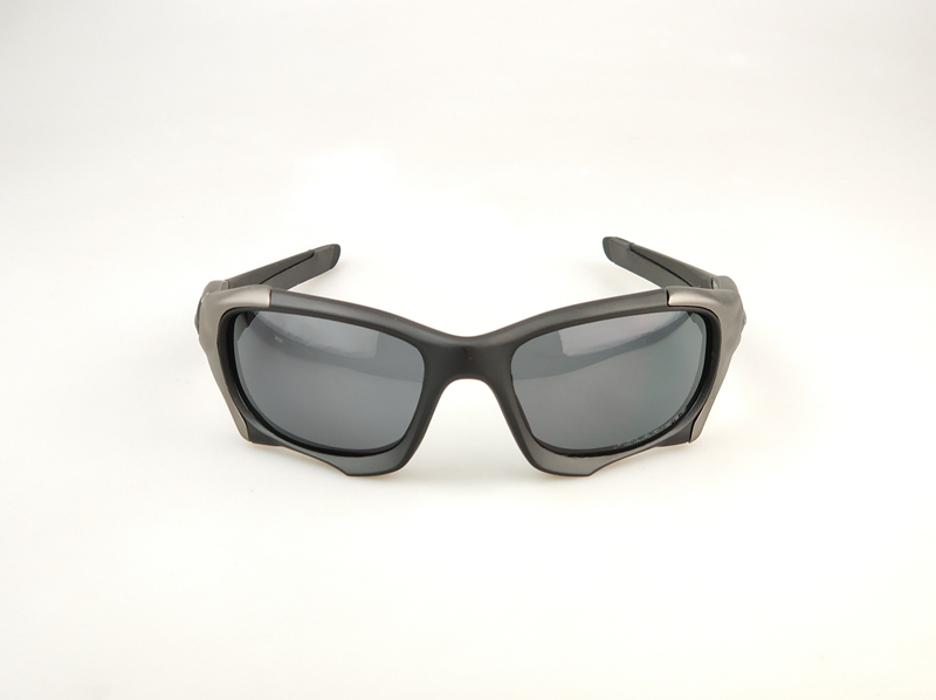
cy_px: 350
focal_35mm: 52
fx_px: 1404
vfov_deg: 28.0
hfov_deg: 36.9
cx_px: 468
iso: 200
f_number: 2.6
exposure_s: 1/50
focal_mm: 6.06
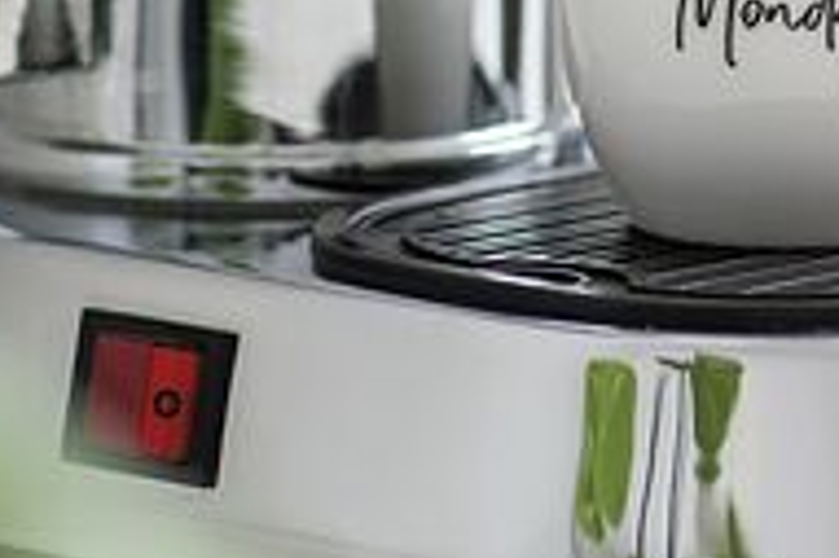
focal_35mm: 386
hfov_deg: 5.3
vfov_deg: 3.5
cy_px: -356
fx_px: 8988
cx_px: 512
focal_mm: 85
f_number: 2.2
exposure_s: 1/80
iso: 100
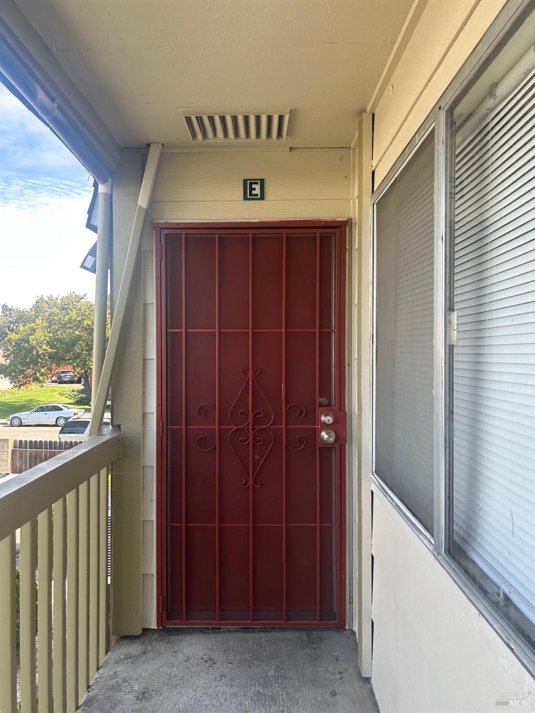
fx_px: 536
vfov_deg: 67.3
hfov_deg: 53.1
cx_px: 268
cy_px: 356
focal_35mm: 26
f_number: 1.5
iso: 50
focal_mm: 5.7
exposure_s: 1/460
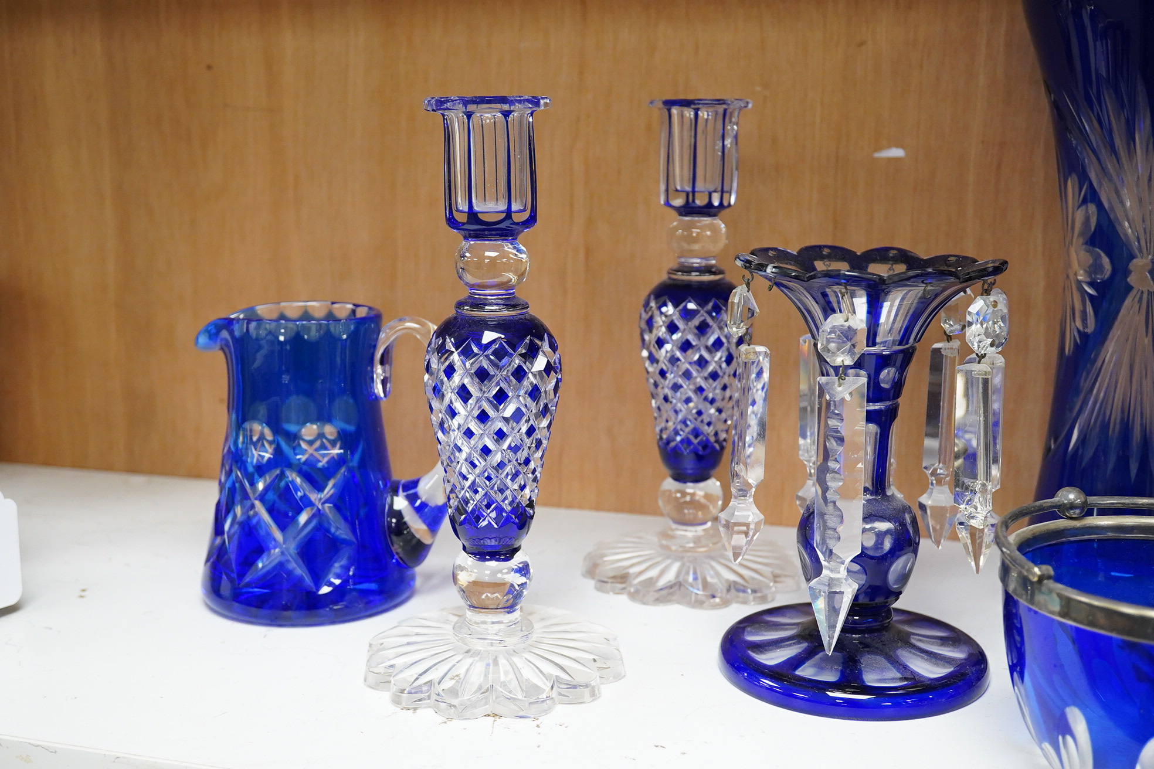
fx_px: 1442
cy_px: 384
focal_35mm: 45
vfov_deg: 29.9
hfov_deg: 43.6
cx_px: 577
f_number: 8
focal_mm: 30
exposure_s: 1/160
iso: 2500
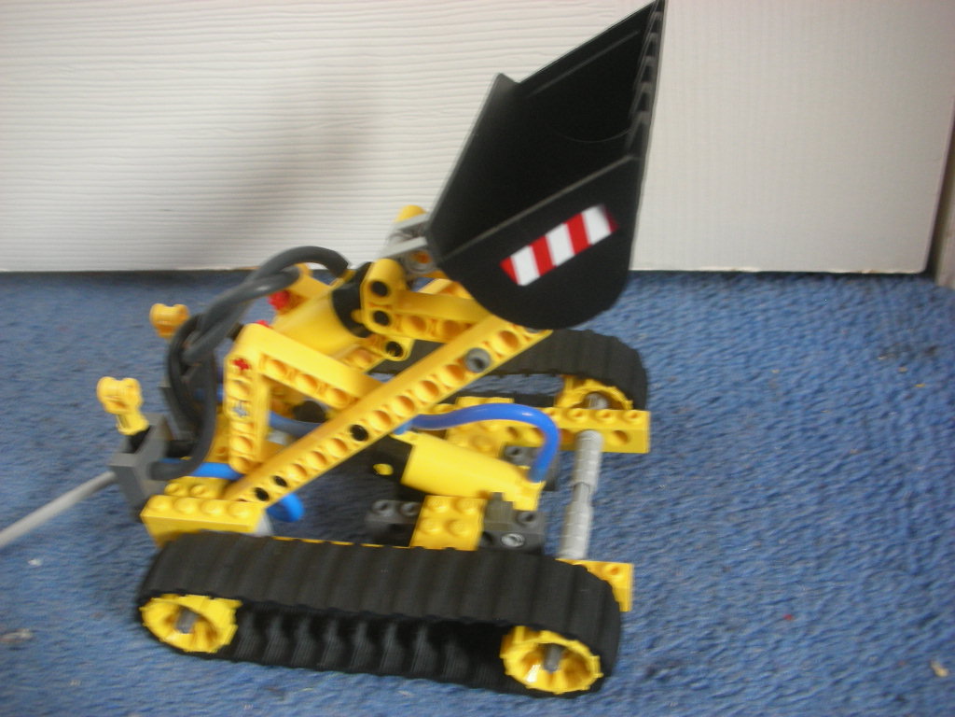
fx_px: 966
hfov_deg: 52.6
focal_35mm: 35
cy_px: 358
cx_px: 478
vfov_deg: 40.7
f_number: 3
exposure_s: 1/3.9
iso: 153
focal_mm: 5.8
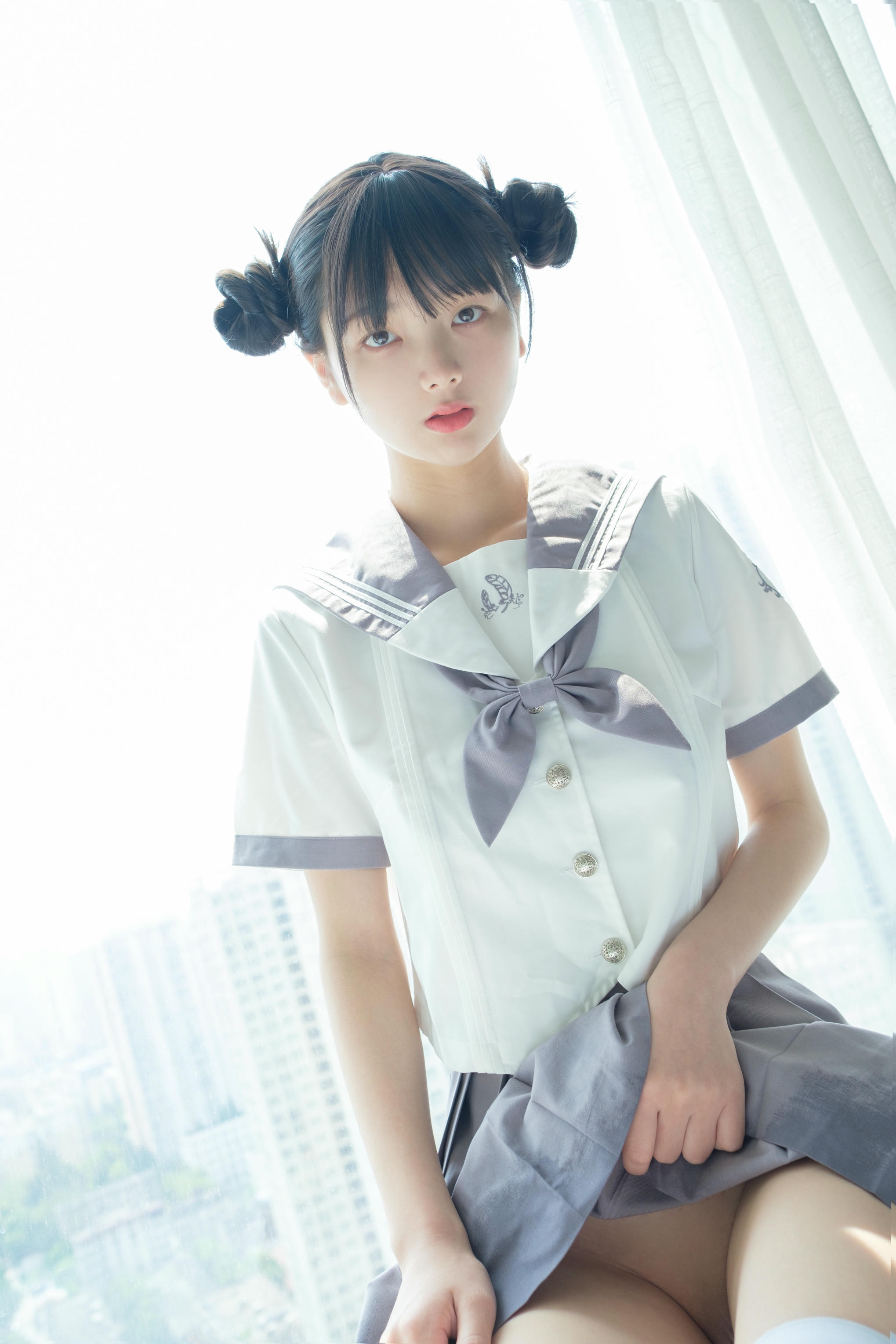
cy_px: 672
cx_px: 448
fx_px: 1306
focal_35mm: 35
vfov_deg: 54.4
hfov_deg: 37.9
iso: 160
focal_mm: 23
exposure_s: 1/125
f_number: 3.6
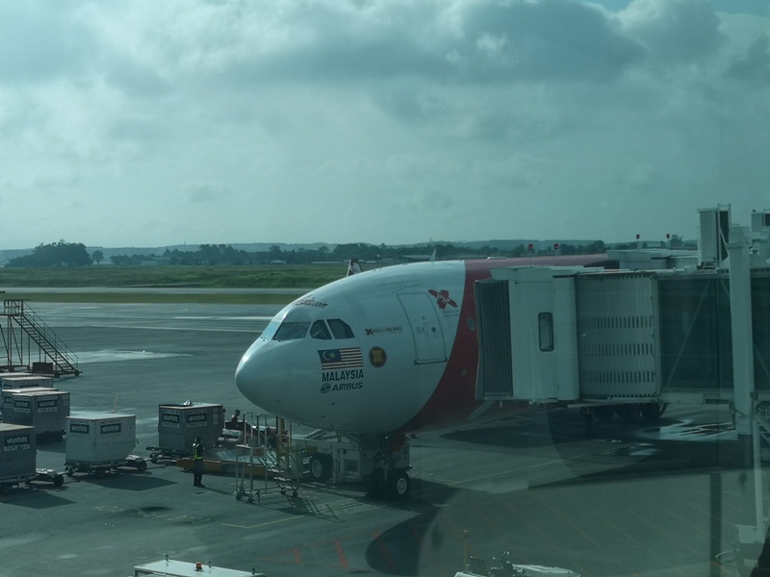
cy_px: 288
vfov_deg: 23.3
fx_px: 1401
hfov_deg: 30.7
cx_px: 385
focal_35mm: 63
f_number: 1.8
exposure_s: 1/2114
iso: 50
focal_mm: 3.95
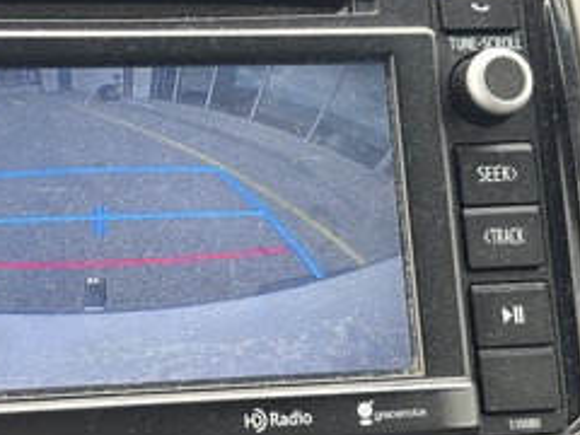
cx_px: 89
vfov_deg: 16.2
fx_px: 1525
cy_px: 233
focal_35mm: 91
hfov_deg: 21.2
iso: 50
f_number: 1.6
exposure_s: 1/121
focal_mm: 5.96
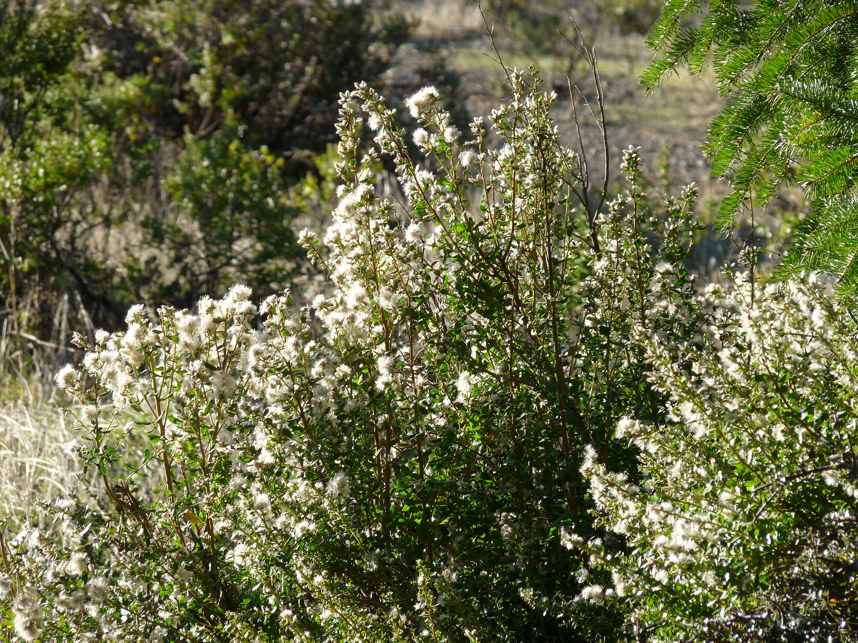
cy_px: 322
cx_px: 429
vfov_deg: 5.7
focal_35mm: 260
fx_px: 6444
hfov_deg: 7.6
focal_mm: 46.2
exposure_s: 1/250
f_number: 4.5
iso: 100
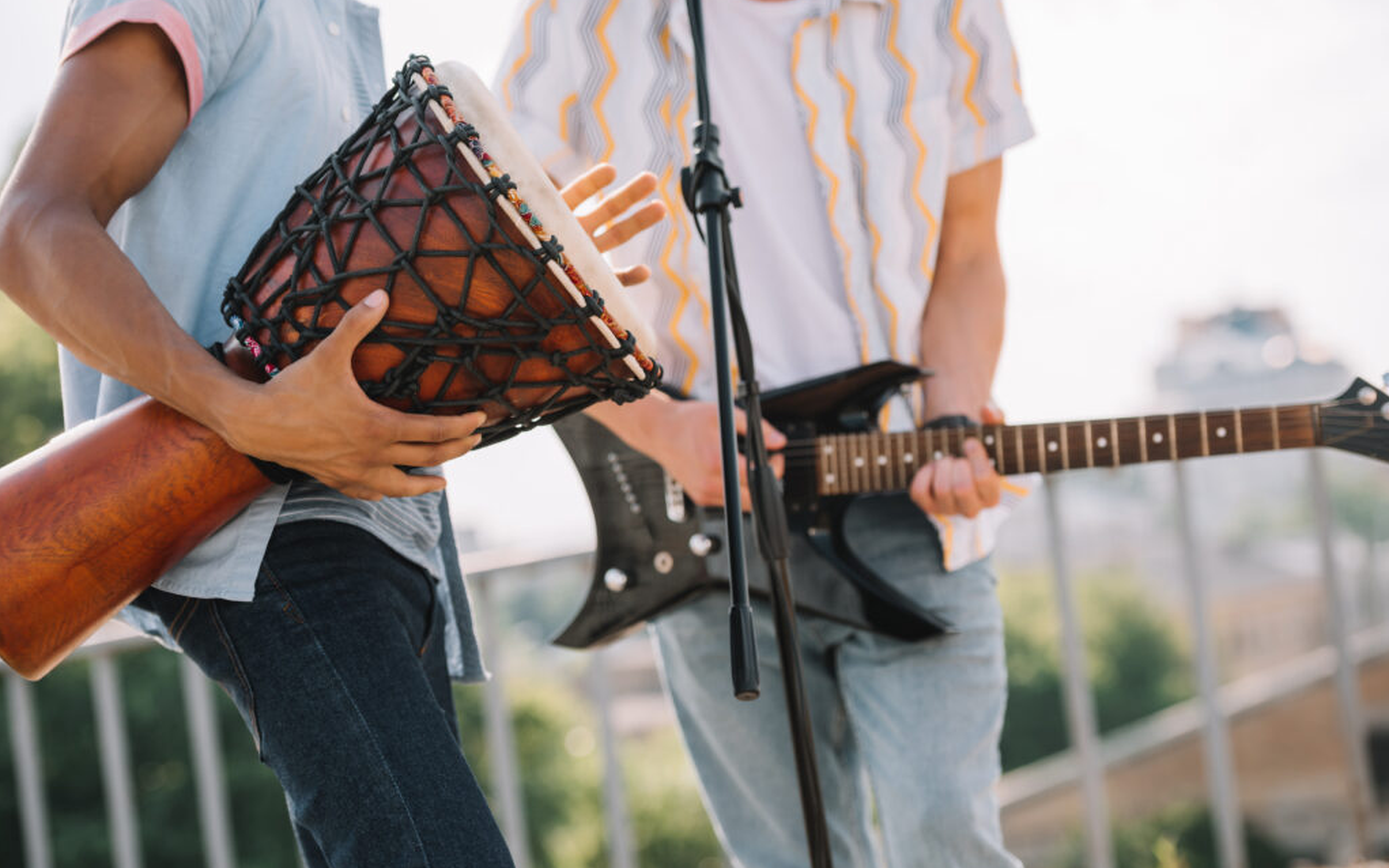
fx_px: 3482
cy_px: 424
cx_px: 695
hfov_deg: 22.6
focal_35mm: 92
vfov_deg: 14.2
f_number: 3.5
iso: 100
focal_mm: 90
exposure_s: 1/640
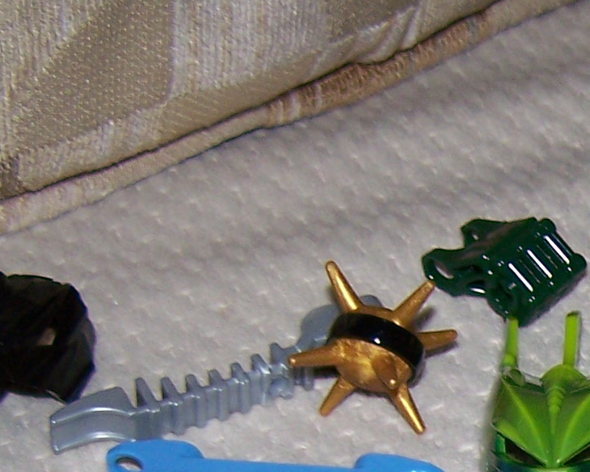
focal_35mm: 144
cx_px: 819
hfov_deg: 12.8
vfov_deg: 10.4
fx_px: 2514
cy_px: 698
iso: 80
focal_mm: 6.3
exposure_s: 1/60
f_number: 2.8
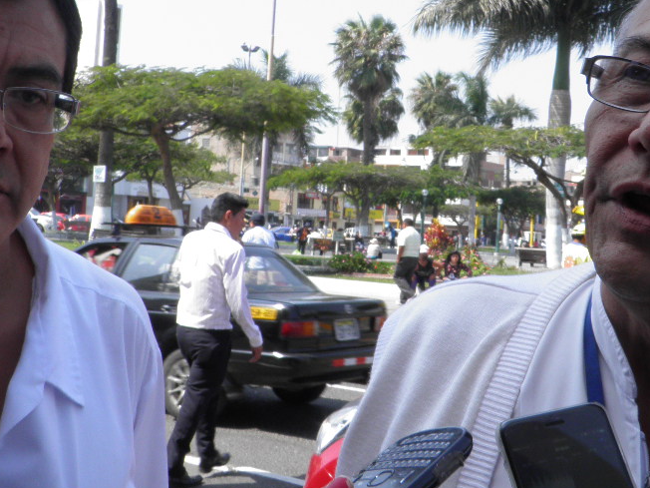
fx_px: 1033
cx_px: 319
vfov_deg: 26.5
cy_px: 175
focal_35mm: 55
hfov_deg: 34.9
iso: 50
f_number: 5.7
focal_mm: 4.9
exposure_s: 1/125
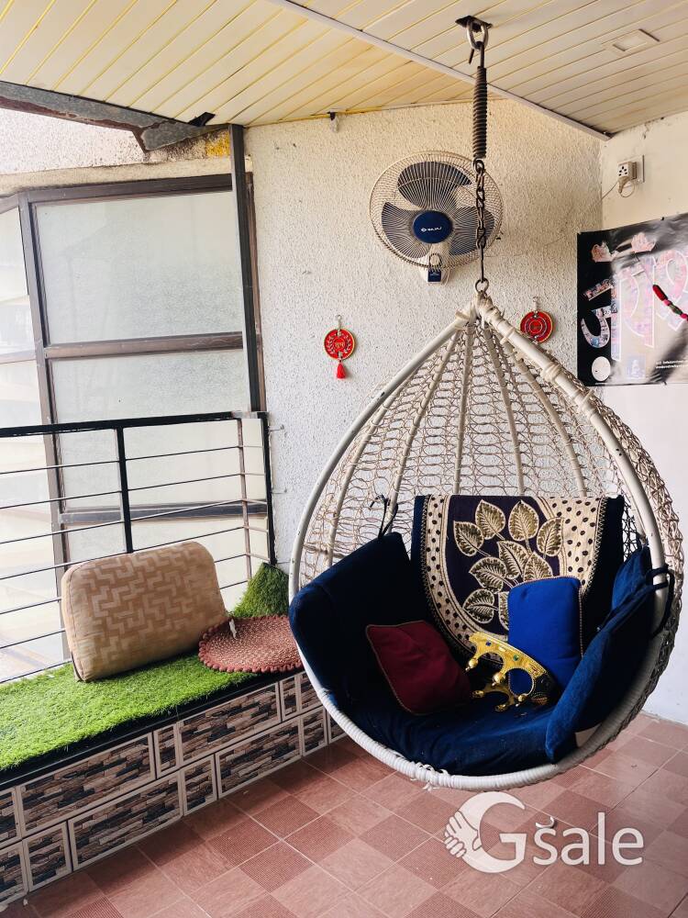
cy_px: 459
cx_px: 344
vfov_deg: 67.3
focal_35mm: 26
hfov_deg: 53.1
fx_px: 689
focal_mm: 5.1
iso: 32
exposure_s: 1/122
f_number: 1.6
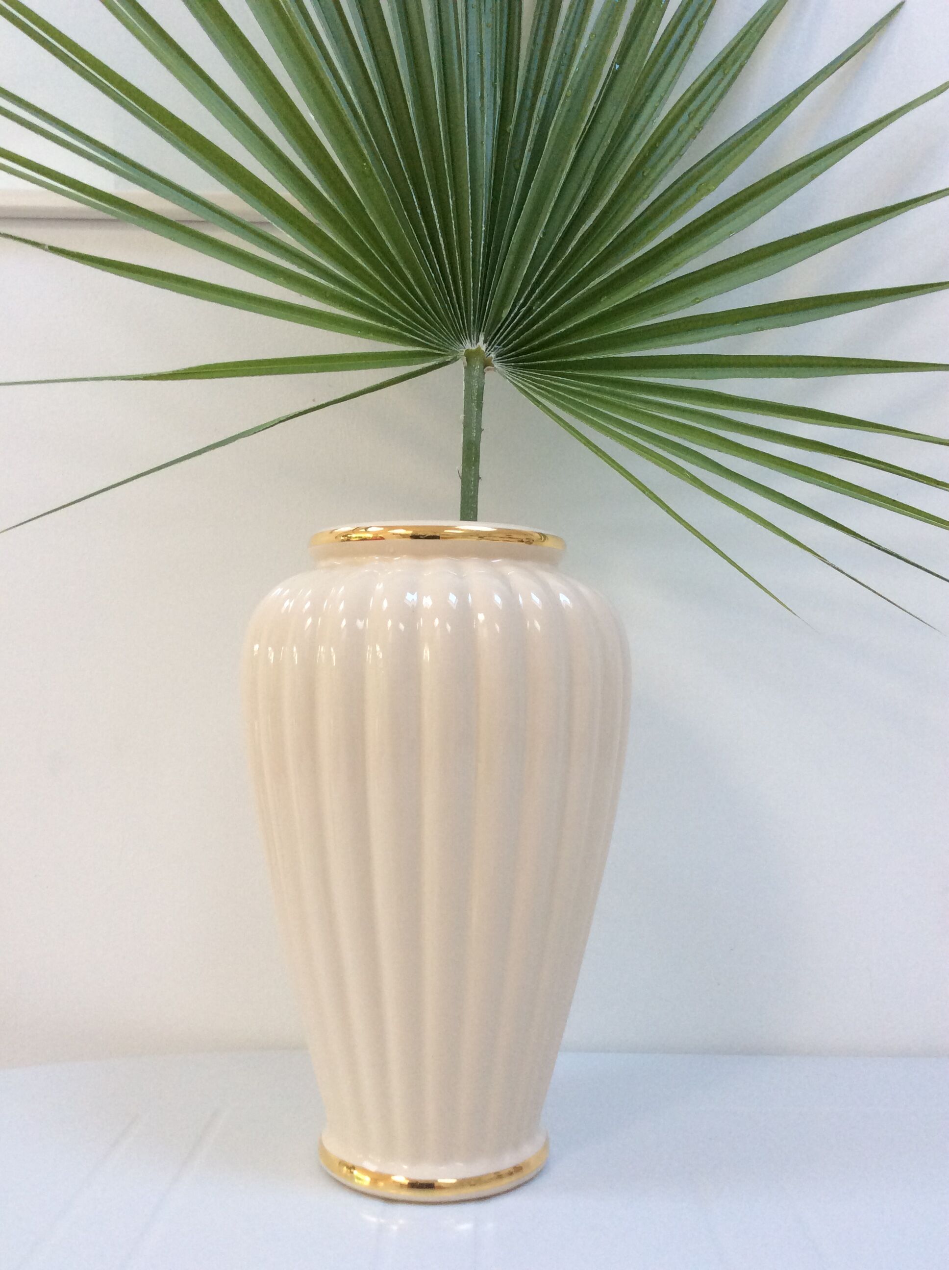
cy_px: 635
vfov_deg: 56.9
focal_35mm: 32
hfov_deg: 44.1
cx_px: 474
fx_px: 1173
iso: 80
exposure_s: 1/25
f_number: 2.4
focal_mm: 3.3
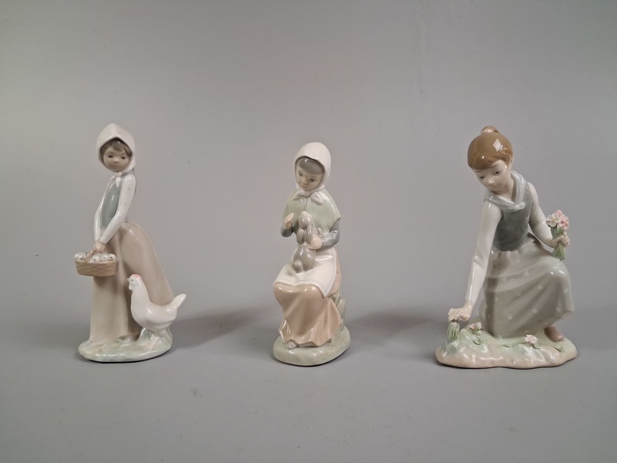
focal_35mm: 27
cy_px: 232
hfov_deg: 65.3
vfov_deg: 51.4
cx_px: 308
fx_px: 481
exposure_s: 1/100
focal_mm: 4
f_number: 1.8
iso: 400
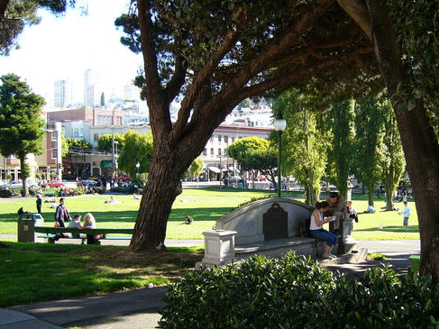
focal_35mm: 46
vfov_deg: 31.5
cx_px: 242
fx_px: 583
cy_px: 189
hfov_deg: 41.2
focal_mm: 5.8
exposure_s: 1/160
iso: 50
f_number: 2.8
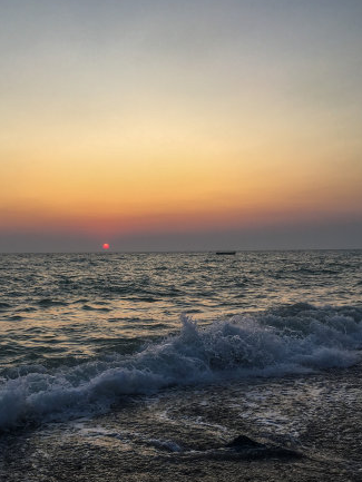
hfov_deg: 35.1
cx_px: 148
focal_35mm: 41
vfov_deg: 45.3
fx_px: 571
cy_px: 308
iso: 25
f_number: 2.2
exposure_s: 1/240
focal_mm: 4.15
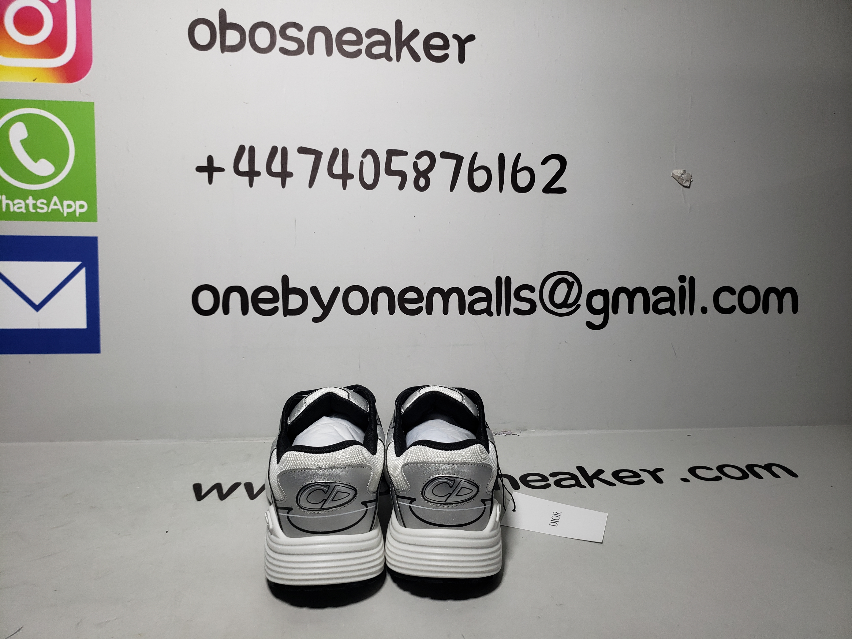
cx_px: 426
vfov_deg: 53.1
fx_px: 640
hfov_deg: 67.3
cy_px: 320
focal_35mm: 26
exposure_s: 1/505
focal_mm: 4.3
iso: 50
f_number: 1.5
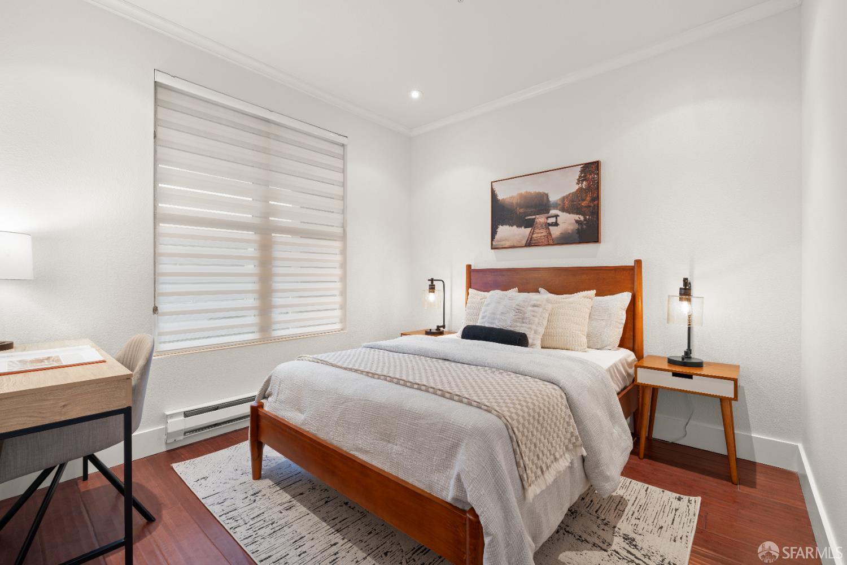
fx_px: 376
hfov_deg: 96.7
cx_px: 424
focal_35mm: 16
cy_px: 282
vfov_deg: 73.7
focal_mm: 16
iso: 100
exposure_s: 2.5
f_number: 8
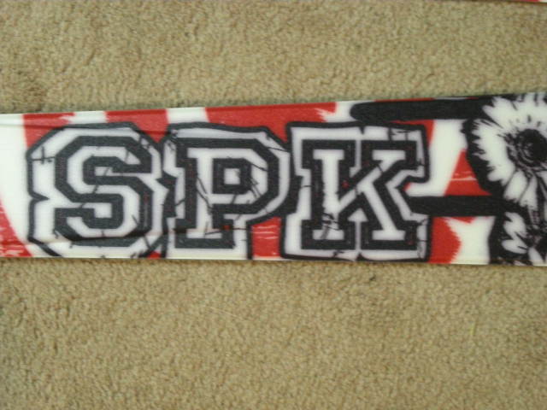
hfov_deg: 18.7
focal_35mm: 105
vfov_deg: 14.1
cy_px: 205
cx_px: 274
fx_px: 1659
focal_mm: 17.1
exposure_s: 1/8.8
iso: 400
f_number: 4.7
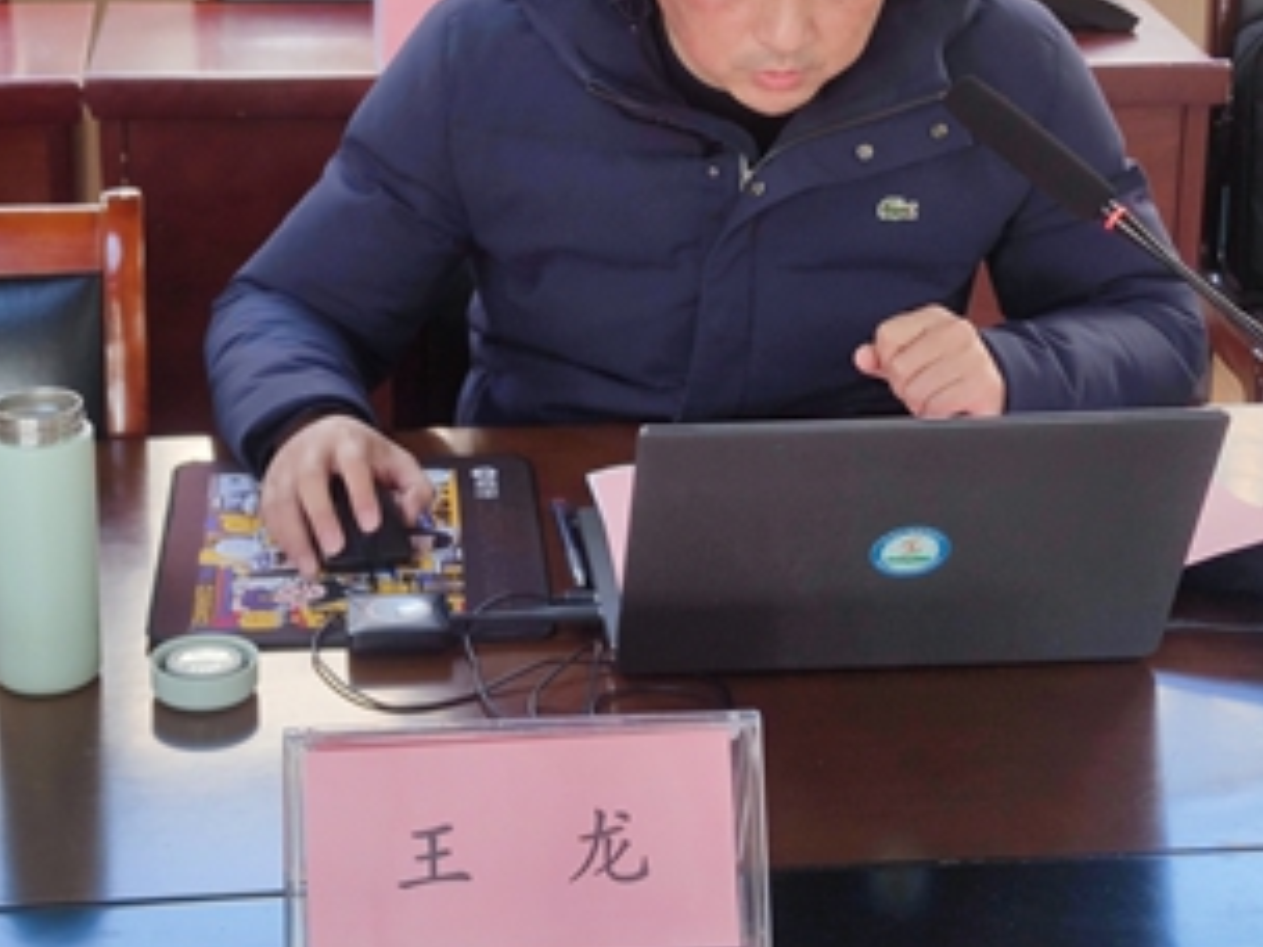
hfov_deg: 25.3
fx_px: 2809
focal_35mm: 77
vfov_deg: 18.9
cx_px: 582
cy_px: 166
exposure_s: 1/100
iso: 57
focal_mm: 6.72
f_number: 1.69
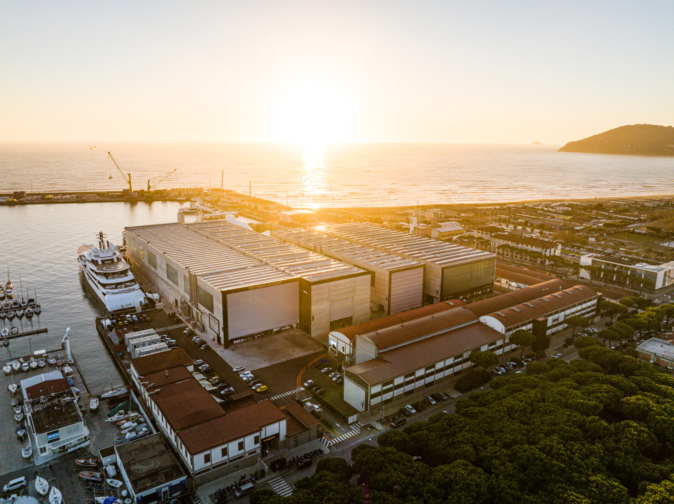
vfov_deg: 56.8
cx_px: 337
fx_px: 467
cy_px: 252
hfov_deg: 71.6
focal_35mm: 24
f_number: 5.6
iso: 100
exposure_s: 1/120
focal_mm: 12.29
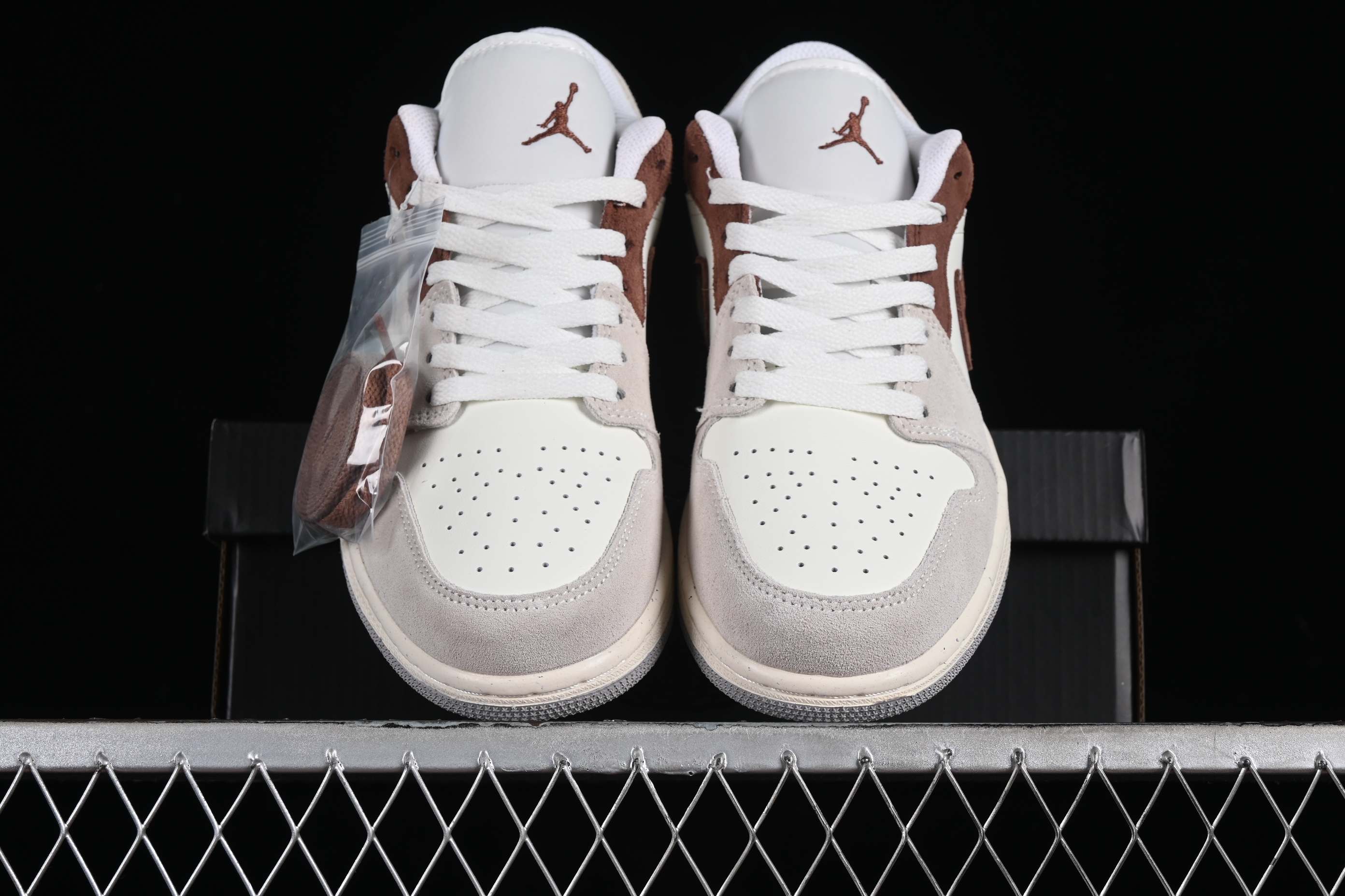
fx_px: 2802
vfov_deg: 18.2
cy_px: 448
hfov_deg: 27.0
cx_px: 672
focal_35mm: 75
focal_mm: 50
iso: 160
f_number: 8
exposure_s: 1/80
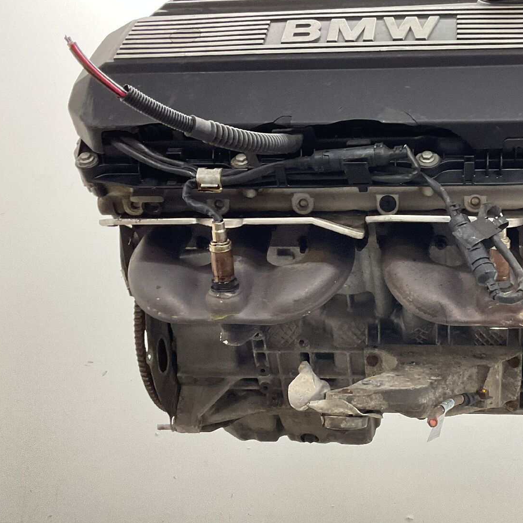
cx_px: 399
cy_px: 262
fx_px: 769
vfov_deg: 37.6
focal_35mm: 45
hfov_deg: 36.6
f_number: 1.8
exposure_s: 1/50
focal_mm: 3
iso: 100
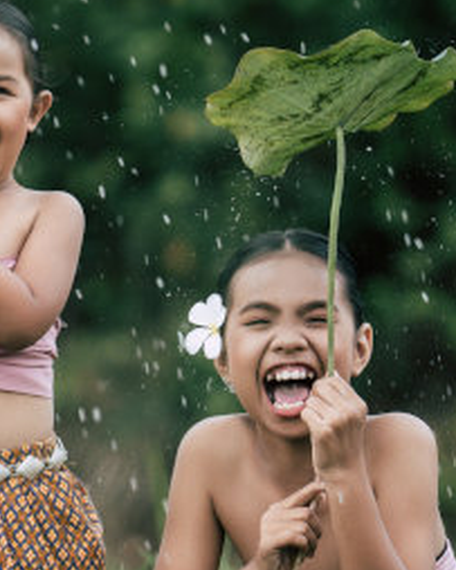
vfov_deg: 4.4
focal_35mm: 444
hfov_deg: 3.5
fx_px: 7495
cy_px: 404
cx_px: 88
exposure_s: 1/500
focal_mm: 200
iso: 800
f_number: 2.8
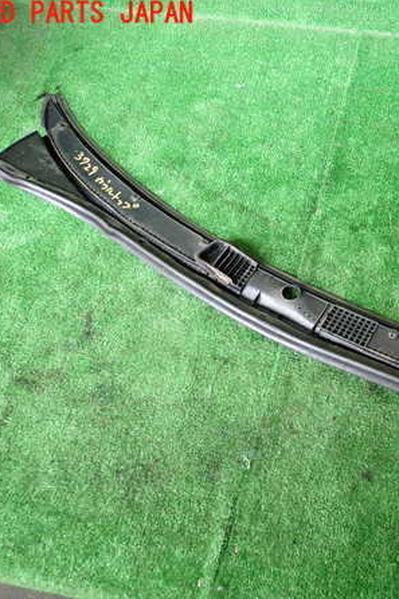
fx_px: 582
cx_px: 352
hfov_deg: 35.8
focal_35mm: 35
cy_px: 300
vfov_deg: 54.5
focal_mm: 4.5
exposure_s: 1/50
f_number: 2
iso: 200
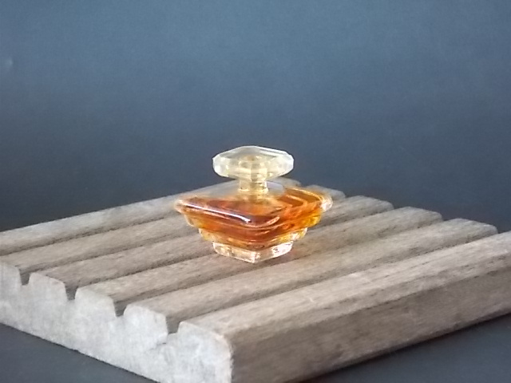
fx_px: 1668
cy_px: 192
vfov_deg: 13.1
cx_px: 256
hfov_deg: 17.4
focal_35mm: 113
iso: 800
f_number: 6
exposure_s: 1/25
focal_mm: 20.1
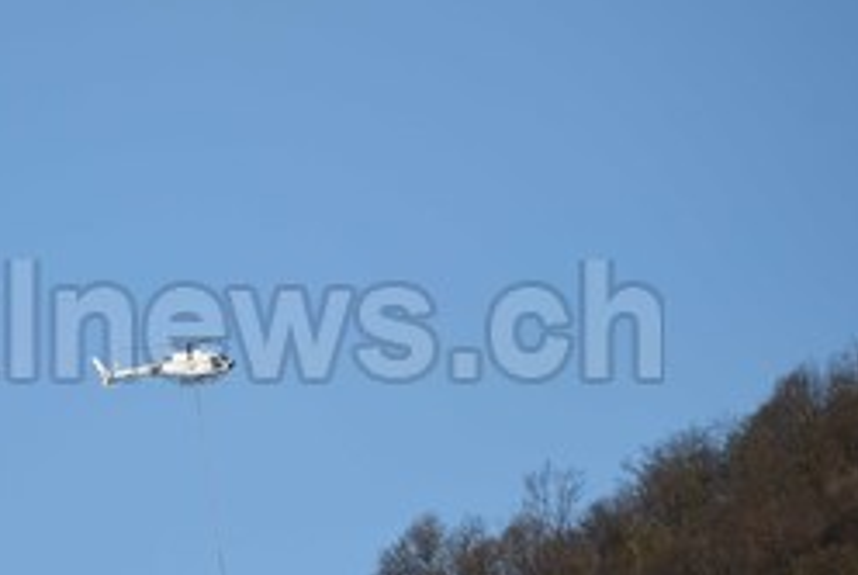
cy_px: 324
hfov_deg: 3.2
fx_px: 15367
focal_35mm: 644
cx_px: 176
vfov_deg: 2.1
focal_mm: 250
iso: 200
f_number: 5.6
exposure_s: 1/1250
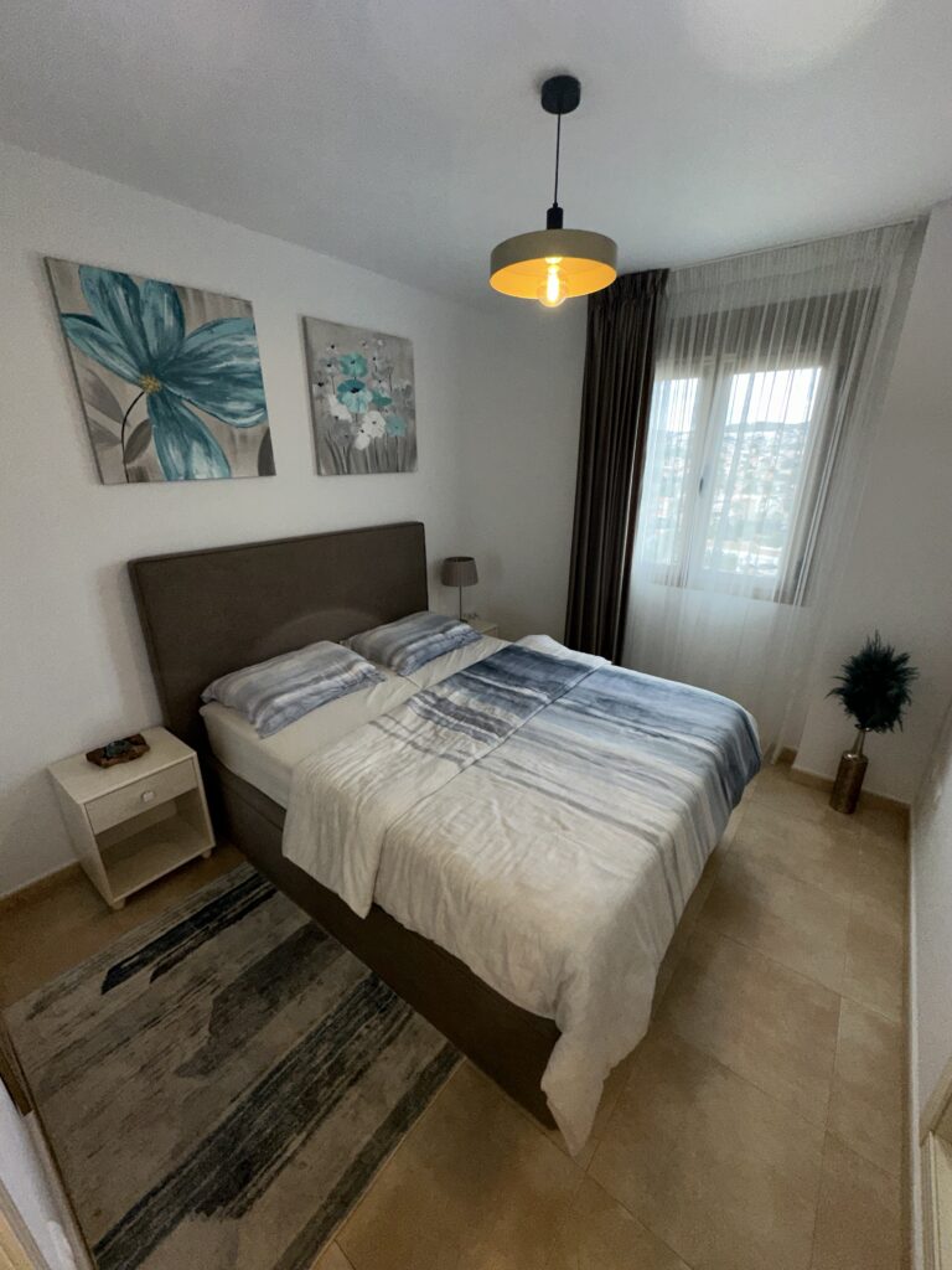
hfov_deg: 85.7
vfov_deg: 102.1
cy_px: 635
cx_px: 476
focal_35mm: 14
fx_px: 513
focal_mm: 2.22
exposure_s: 1/122
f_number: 2.2
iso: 40
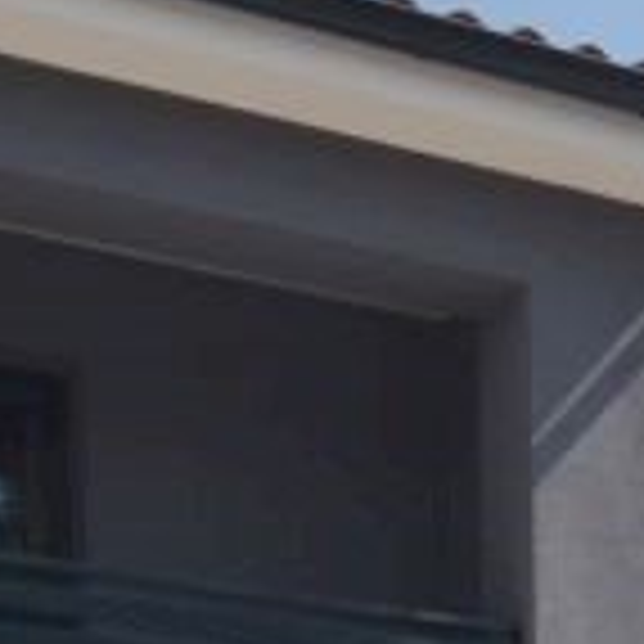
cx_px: 712
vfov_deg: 12.9
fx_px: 2474
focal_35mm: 118
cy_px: 1304
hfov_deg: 14.5
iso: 100
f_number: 11
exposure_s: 1/200
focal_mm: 11
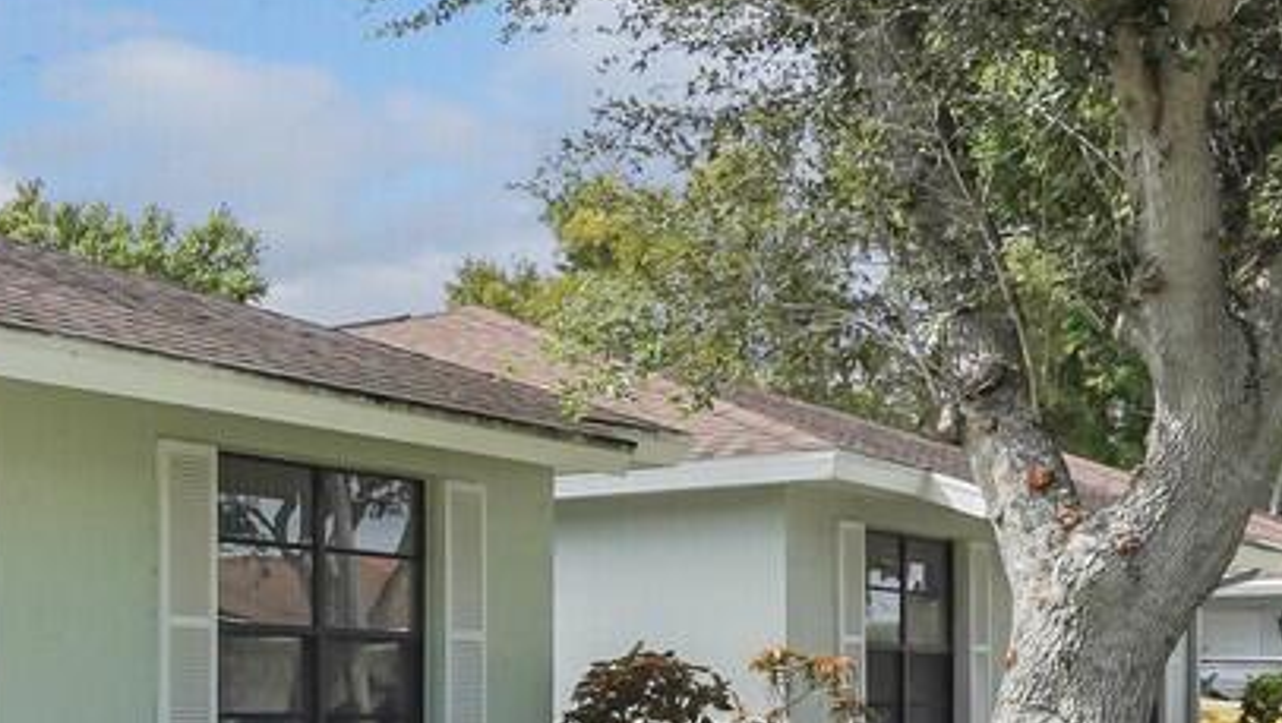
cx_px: -347
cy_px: 723
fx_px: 2245
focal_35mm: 66
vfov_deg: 17.9
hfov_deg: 27.2
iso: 800
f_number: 8
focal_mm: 16
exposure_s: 1/2000
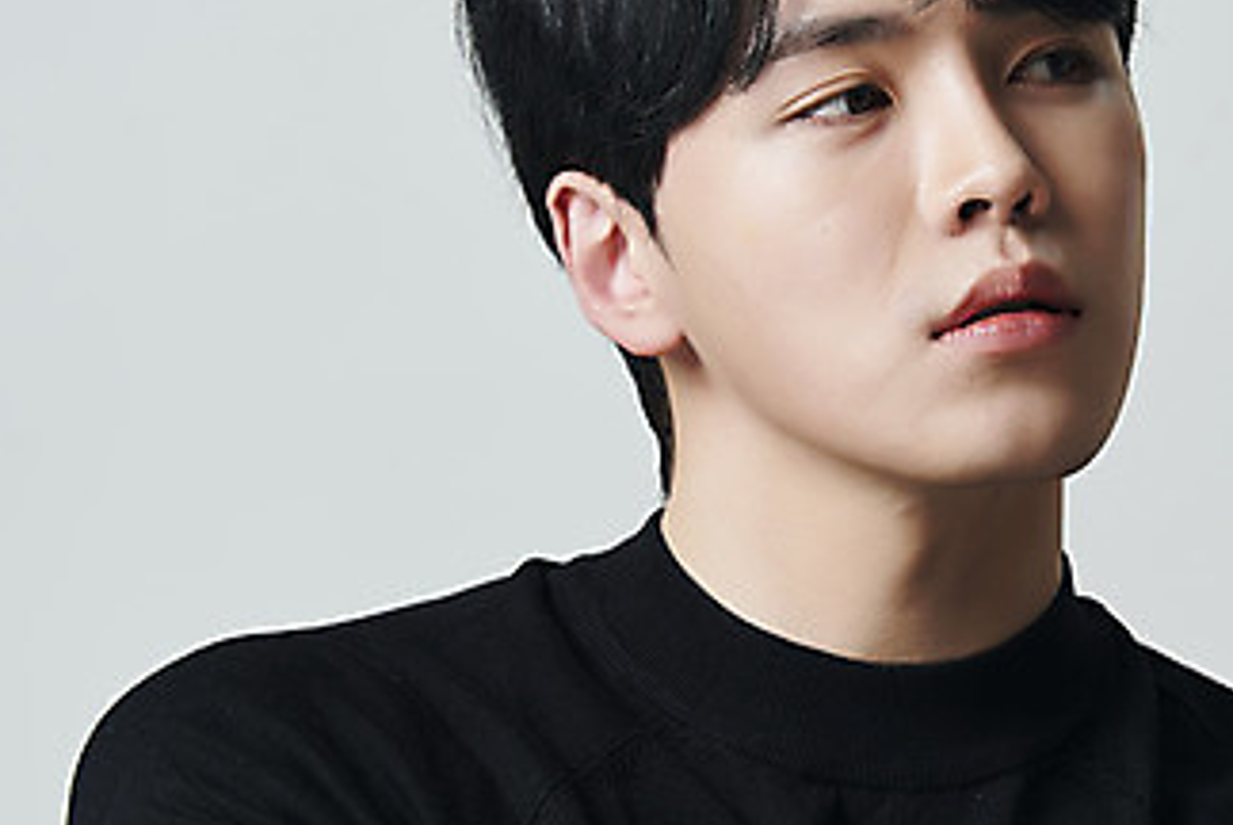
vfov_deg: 4.5
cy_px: 367
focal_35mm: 306
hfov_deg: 6.7
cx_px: 861
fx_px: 10490
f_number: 7.1
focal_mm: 165
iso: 64
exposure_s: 1/125
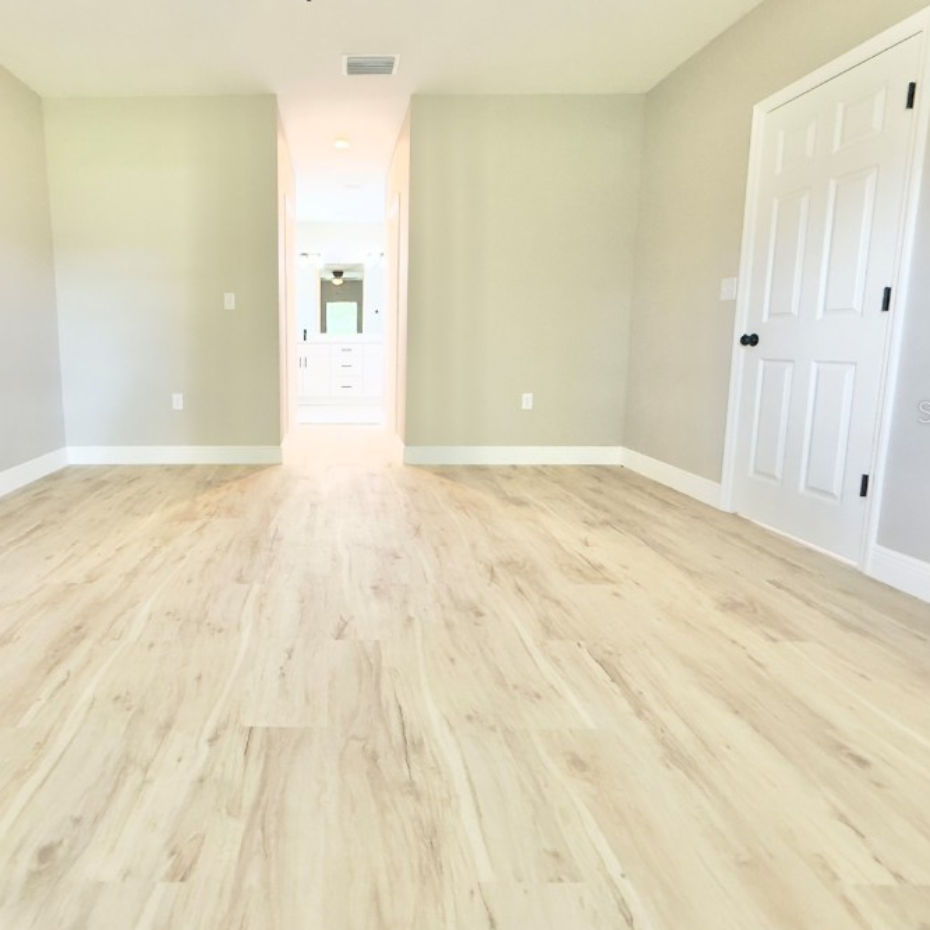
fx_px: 578
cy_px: 411
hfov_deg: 76.0
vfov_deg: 77.4
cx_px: 336
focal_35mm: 19
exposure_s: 1/60
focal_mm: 2.22
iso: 250
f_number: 2.2
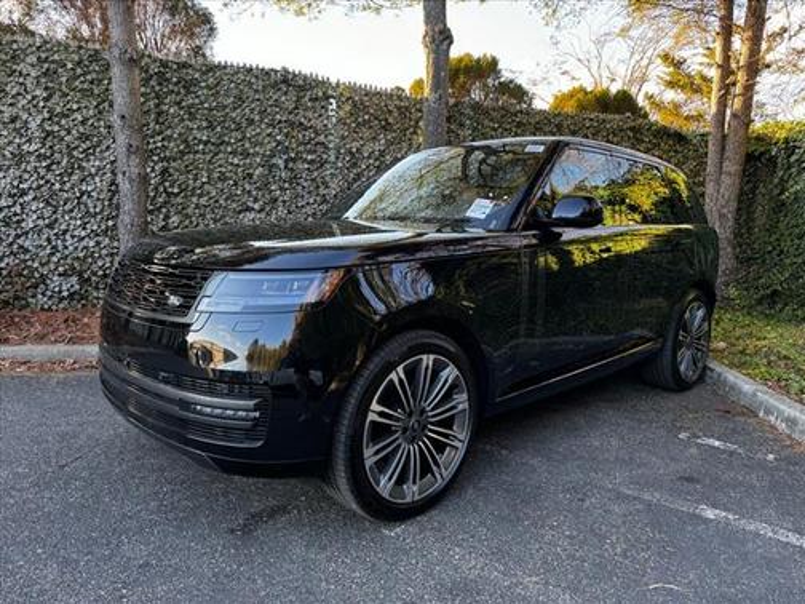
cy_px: 302
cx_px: 402
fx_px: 558
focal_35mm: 24
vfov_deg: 56.8
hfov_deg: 71.6
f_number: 1.78
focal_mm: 6.76
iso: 125
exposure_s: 1/121
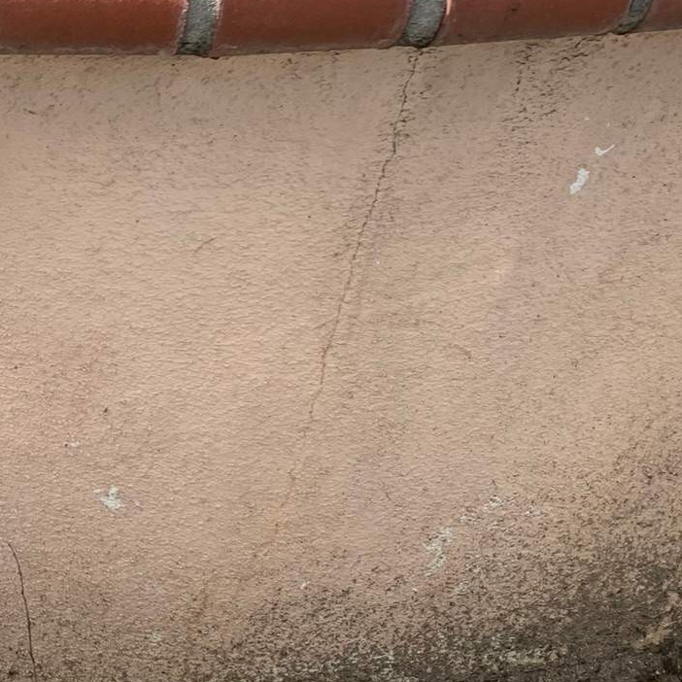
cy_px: 360
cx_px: -156
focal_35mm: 67
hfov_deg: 23.3
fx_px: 1493
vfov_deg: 25.7
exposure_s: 1/1011
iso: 25
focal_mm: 4.25
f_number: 1.8
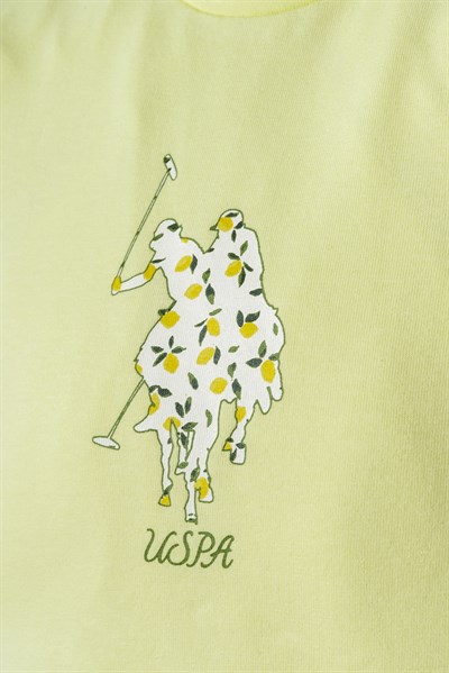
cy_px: 336
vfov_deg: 27.0
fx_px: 1401
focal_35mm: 75
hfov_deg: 18.2
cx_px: 224
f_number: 11
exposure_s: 1/125
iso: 160
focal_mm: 50
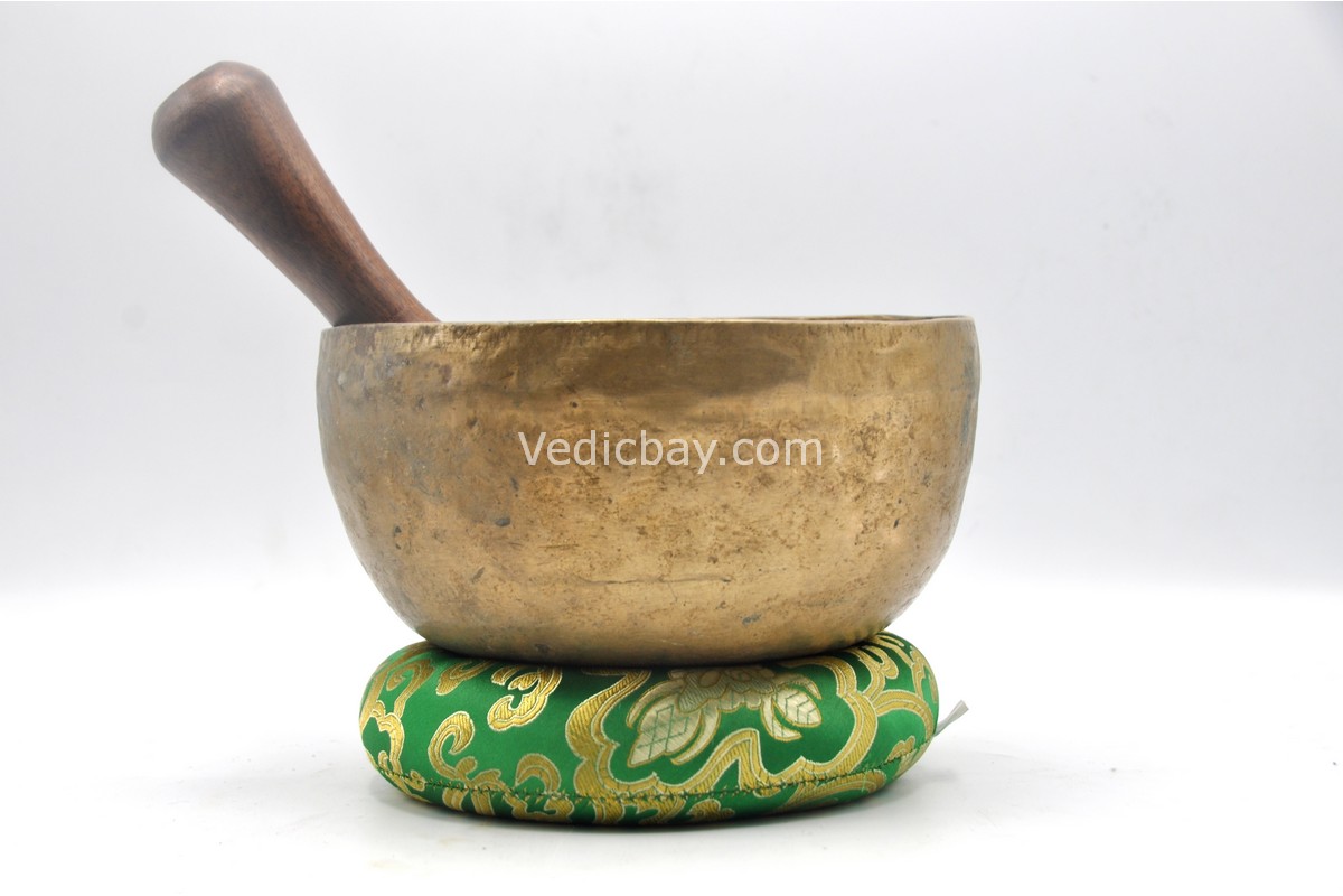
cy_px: 448
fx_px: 2574
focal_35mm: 69
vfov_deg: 19.7
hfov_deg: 29.2
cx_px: 672
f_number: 9
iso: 200
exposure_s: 1/80
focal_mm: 46
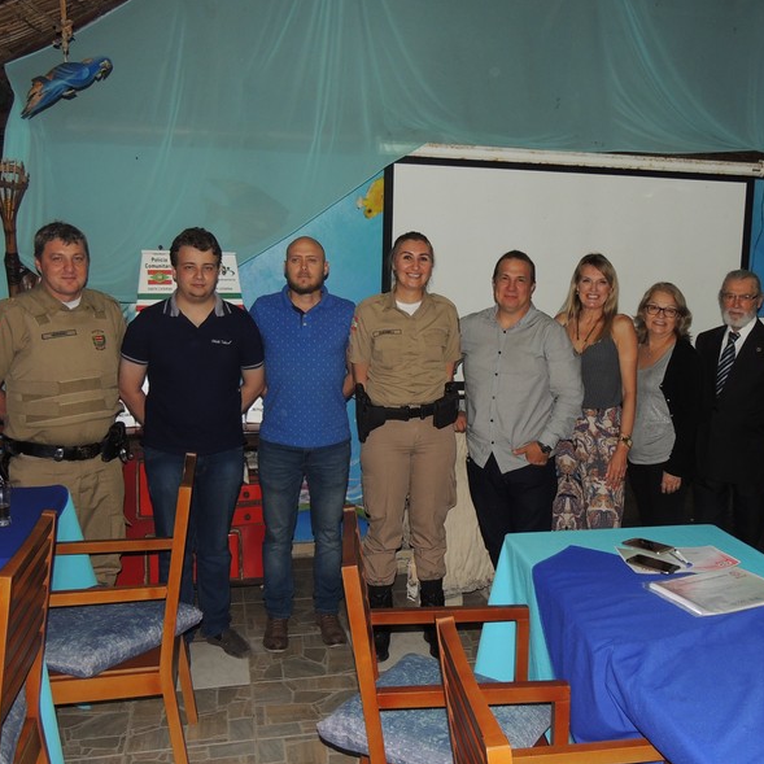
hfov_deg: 45.9
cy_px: 385
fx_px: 899
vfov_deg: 46.0
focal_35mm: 36
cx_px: 446
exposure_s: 1/30
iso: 200
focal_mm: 5.3
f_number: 3.1
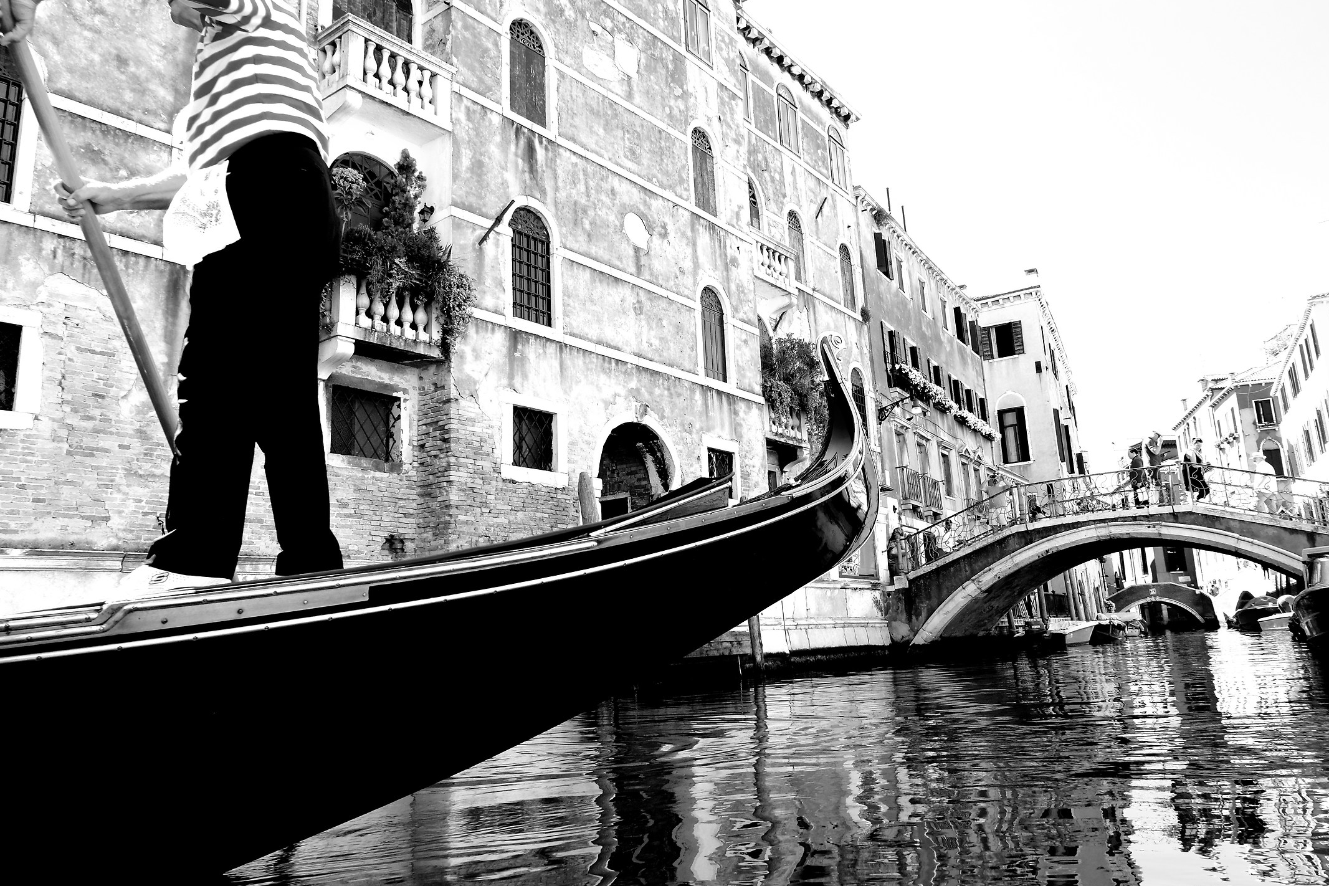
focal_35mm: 27
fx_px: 997
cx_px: 723
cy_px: 416
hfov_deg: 67.3
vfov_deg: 47.9
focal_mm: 16
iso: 400
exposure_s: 1/350
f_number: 6.4
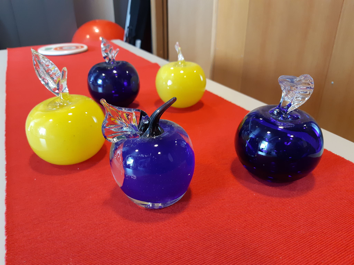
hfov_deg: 67.3
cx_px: 177
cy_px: 132
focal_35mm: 26
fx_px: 266
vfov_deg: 53.1
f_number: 1.7
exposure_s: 1/50
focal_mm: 3.93
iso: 200
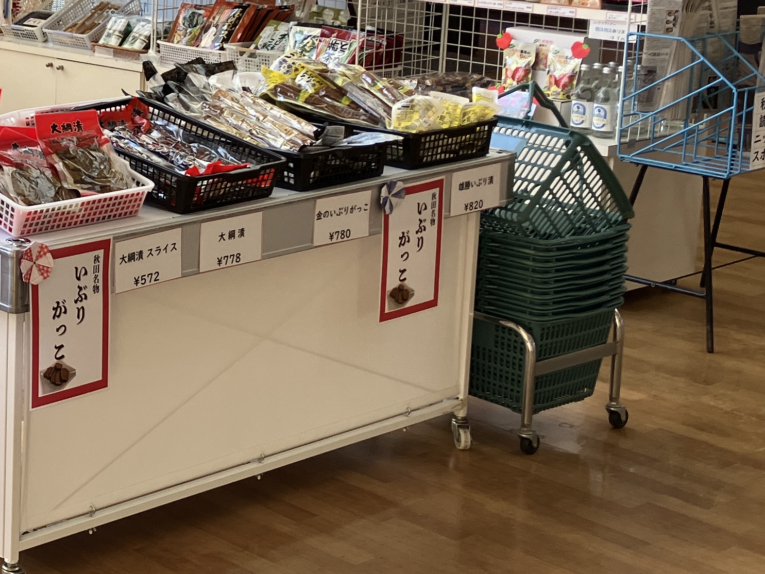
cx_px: -260
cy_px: 96
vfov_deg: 19.2
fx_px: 1680
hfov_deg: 22.6
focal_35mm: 76
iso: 32
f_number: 1.8
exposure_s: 1/172
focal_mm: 3.99
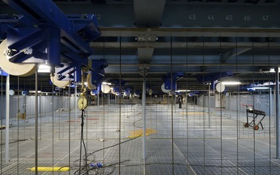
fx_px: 114
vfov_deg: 74.5
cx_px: 144
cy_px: 97
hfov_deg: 101.4
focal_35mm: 15
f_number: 7.1
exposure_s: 1/8
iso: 1600
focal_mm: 14
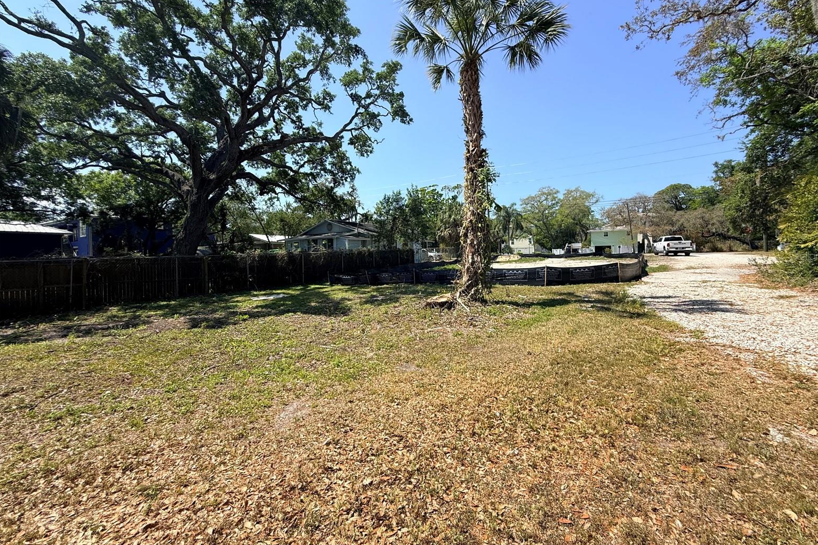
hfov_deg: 100.4
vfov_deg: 77.2
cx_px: 419
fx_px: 341
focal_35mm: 15
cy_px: 255
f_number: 2.2
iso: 50
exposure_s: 1/1656
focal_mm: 2.22
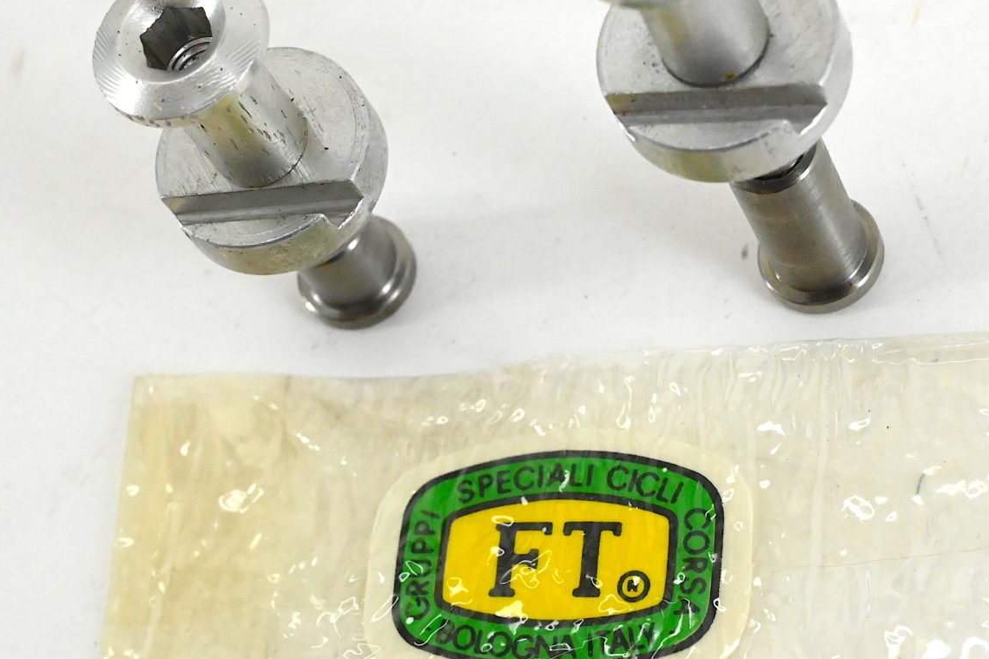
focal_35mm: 118
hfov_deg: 17.3
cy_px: 289
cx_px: 524
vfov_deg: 11.6
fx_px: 3241
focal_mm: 70
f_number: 18
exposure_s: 1/400
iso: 10000
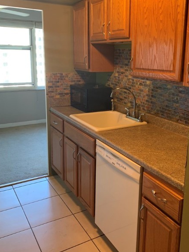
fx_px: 248
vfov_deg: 53.8
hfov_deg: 41.6
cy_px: 109
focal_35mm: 34
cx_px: 114
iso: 160
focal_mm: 4.25
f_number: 1.8
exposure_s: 1/60
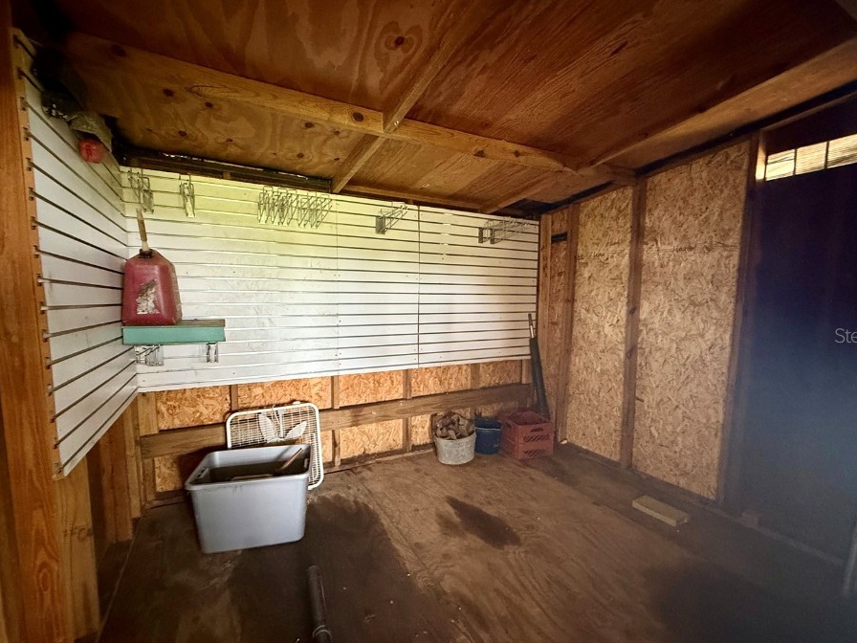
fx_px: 396
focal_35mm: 16
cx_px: 435
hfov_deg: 94.5
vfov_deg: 78.1
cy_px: 335
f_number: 2.2
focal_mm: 2.22
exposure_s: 1/60
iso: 640
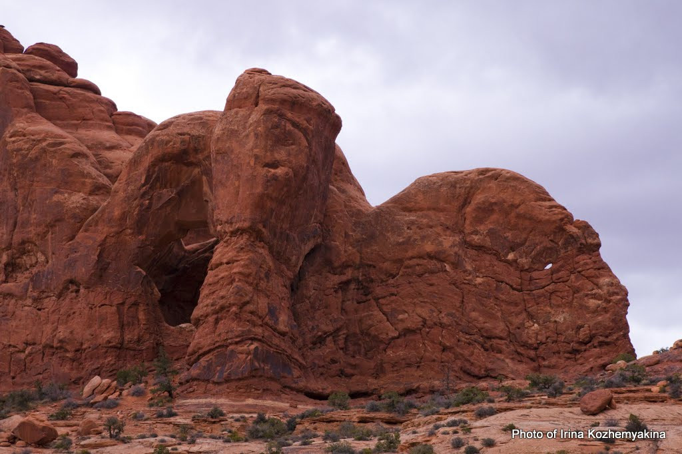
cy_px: 227
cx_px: 341
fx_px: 1420
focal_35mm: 75
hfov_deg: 27.0
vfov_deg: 18.2
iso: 400
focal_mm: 50
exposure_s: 1/100
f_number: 6.3
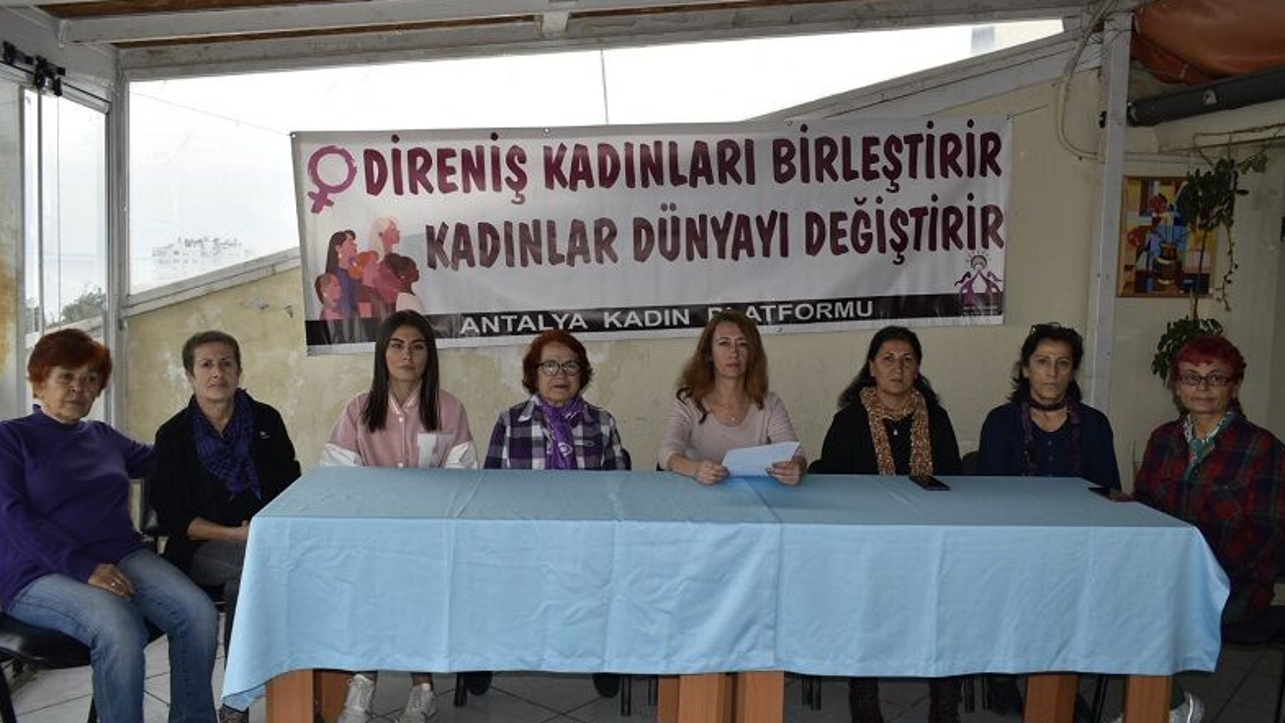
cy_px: 353
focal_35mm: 32
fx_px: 1091
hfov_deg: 61.0
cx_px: 638
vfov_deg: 36.7
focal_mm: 20
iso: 160
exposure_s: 1/200
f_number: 5
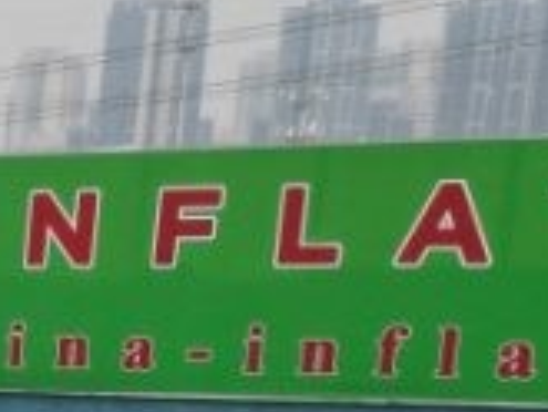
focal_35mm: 149
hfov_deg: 10.8
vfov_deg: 9.4
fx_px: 2361
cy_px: 817
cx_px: -867
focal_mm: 6.72
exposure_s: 1/2000
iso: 120
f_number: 1.7
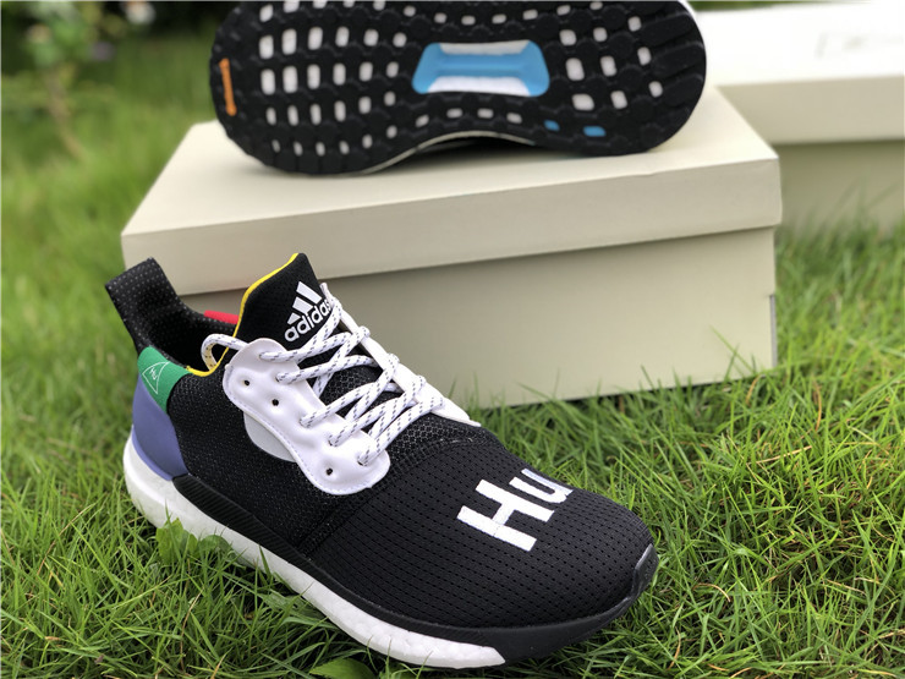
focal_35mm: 52
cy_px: 340
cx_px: 452
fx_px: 1359
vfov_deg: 28.0
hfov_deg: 36.8
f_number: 2.4
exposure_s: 1/100
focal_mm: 6
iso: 16
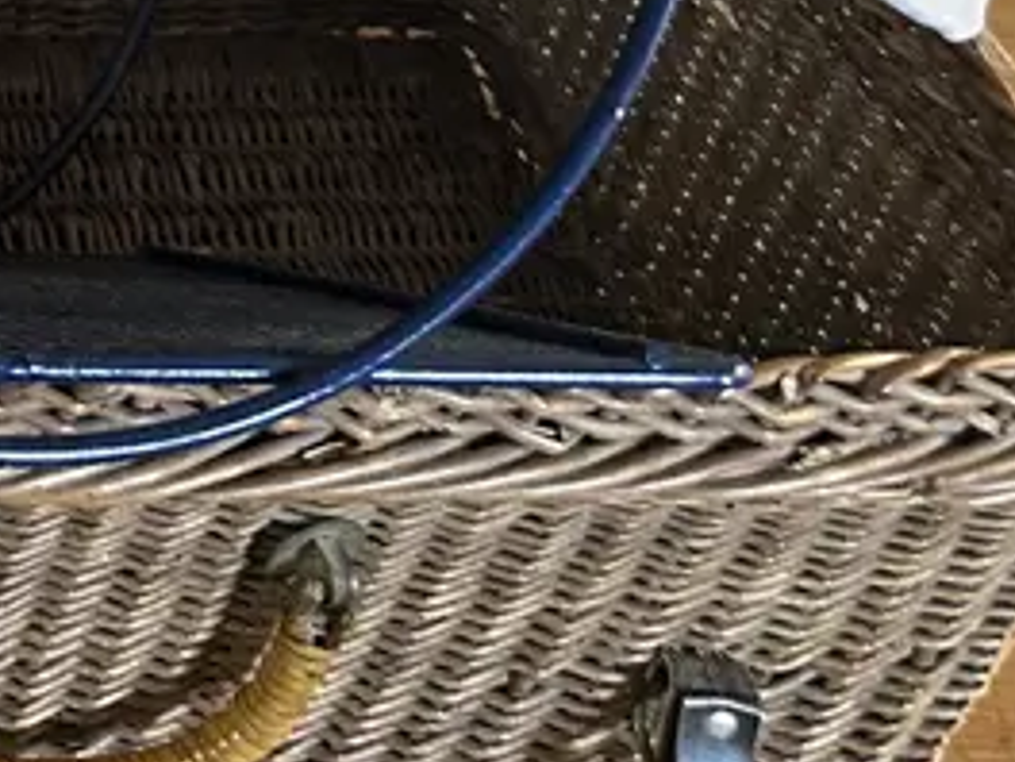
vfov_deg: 14.7
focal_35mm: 93
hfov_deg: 17.5
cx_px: -754
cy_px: -400
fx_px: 2727
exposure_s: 1/50
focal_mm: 6.86
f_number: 1.78
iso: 400
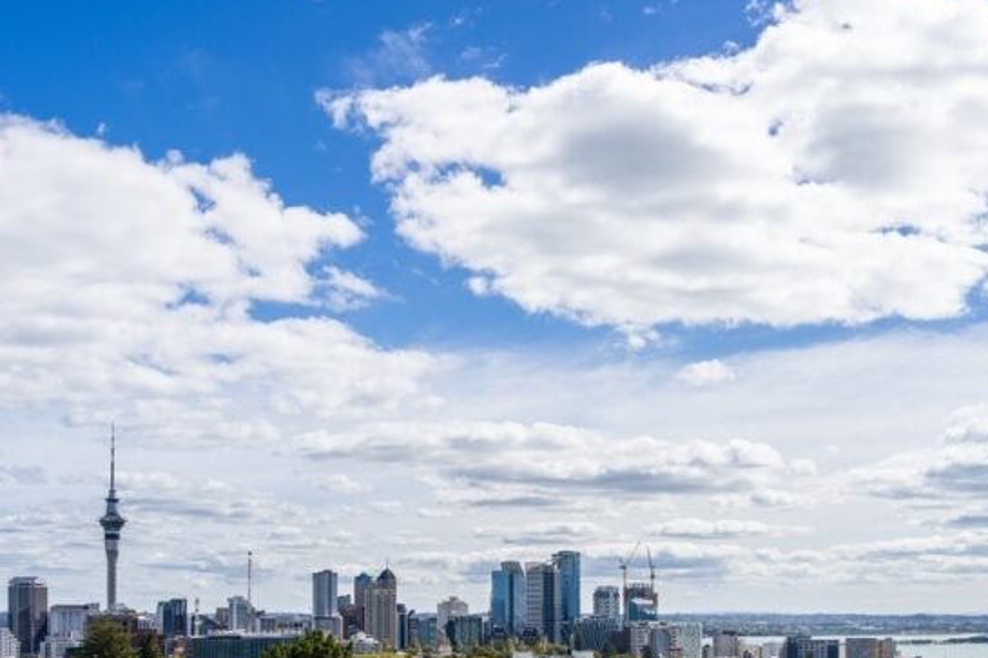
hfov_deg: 41.8
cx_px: 566
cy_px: 601
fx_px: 1289
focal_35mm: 47
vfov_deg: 27.5
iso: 160
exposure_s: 1/1000
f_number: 5
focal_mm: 25
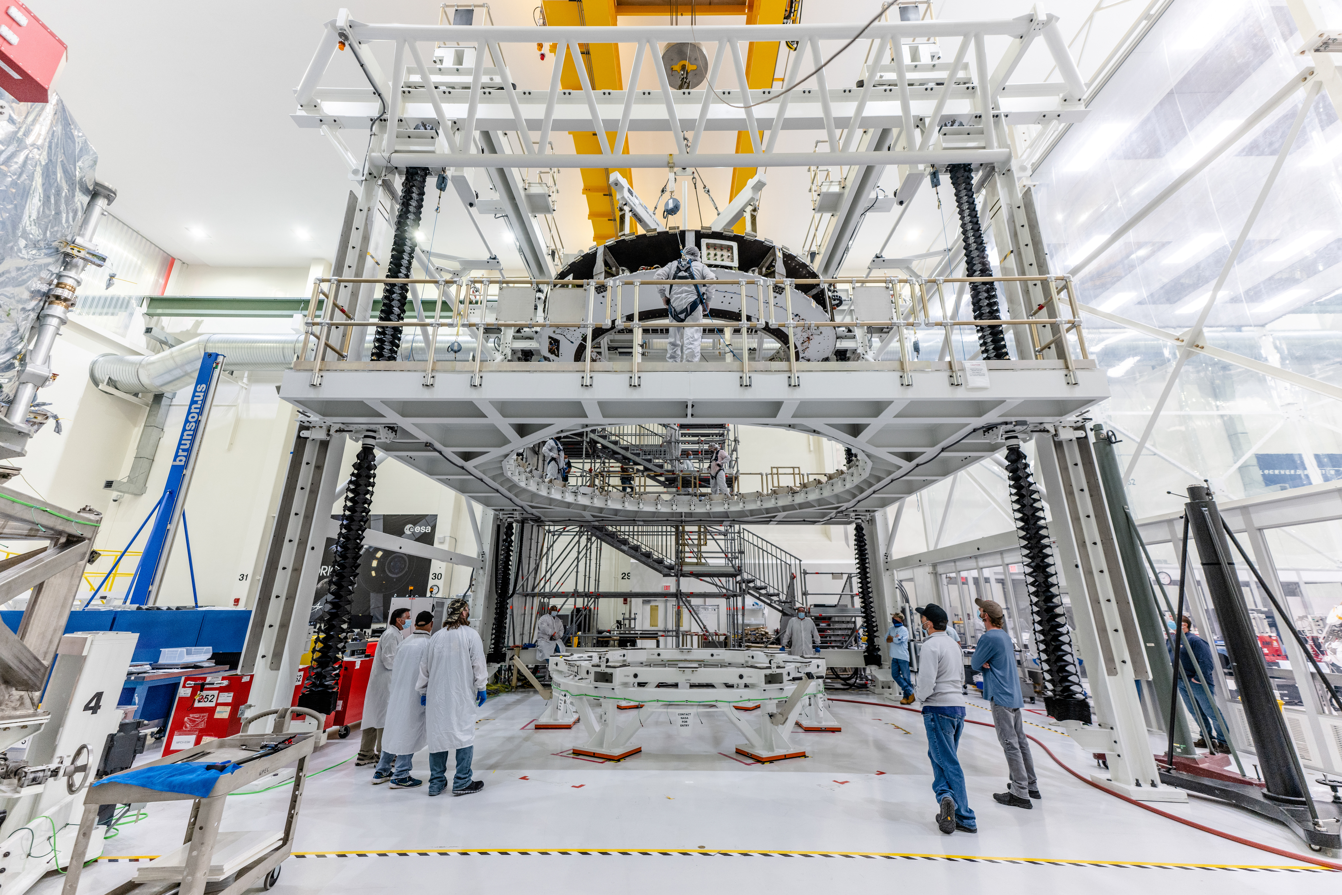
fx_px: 522
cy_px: 448
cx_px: 671
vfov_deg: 81.2
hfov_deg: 104.3
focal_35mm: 14
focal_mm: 14
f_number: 2.8
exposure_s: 1/200
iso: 800
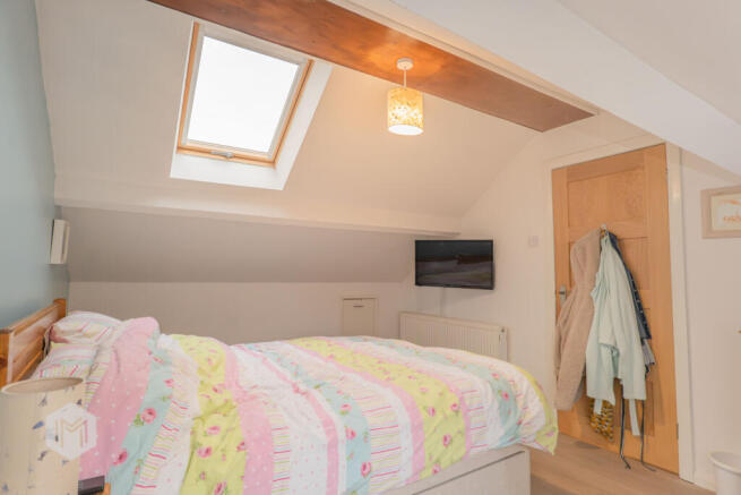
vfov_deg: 67.4
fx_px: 371
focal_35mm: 18
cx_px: 370
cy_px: 248
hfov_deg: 90.0
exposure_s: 1/50
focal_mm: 18
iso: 4000
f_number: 7.1
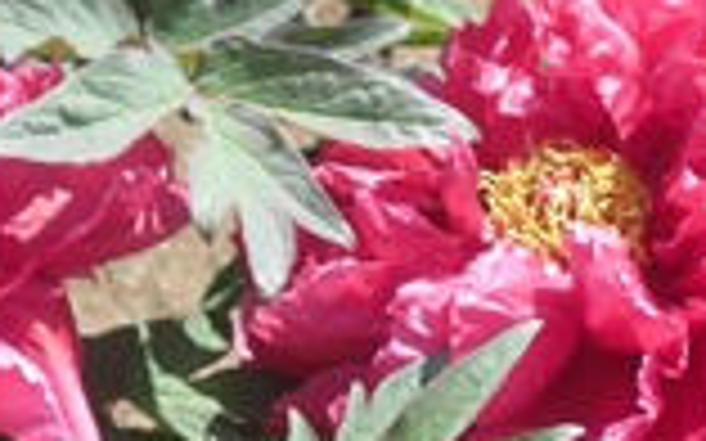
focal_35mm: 152
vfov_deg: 8.4
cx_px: 477
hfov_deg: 13.7
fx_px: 2924
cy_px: 680
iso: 100
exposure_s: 1/80
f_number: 8.5
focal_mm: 7.7
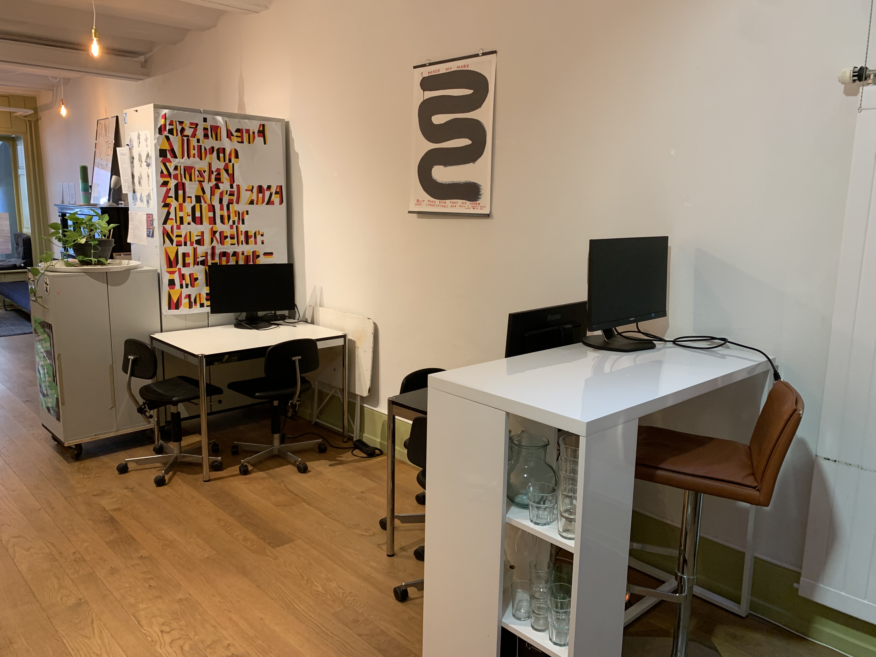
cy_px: 328
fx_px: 658
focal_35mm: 26
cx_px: 438
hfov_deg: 67.3
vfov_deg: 53.1
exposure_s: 1/50
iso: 160
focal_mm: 4.25
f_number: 1.8
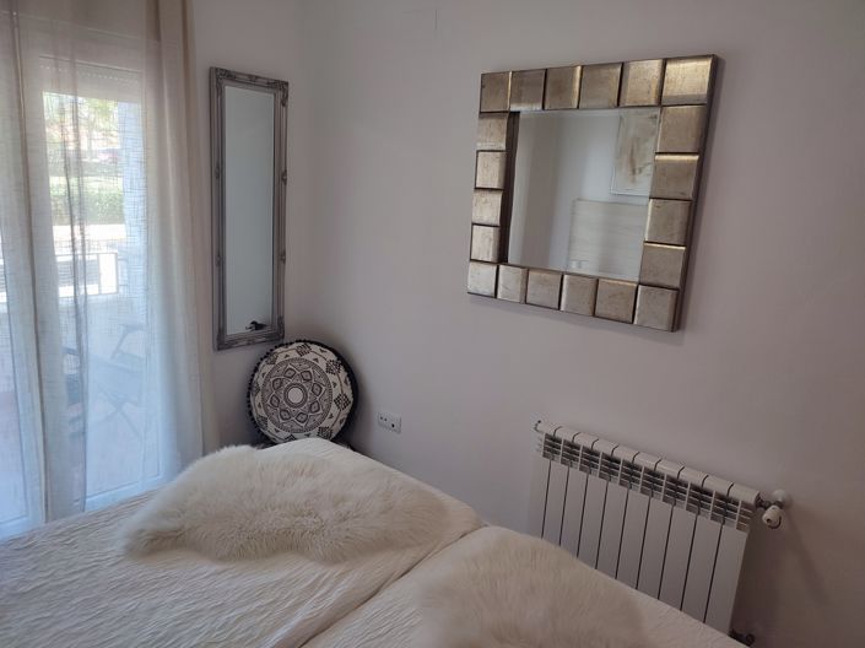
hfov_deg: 69.4
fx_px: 624
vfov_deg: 54.8
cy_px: 324
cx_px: 432
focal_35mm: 25
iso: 68
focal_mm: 6.04
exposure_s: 1/33
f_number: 1.9
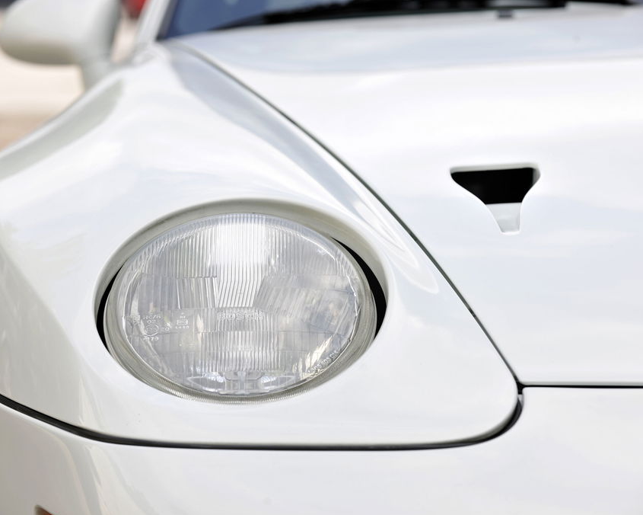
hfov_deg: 15.4
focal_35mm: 125
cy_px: 259
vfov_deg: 12.3
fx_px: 2379
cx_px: 317
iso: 100
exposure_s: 1/160
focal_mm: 110
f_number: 4.5
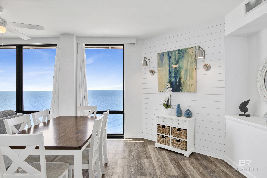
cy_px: 89
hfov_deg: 84.0
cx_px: 134
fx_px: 148
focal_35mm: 20
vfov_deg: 61.9
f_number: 11
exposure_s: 1/30
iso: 200
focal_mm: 20
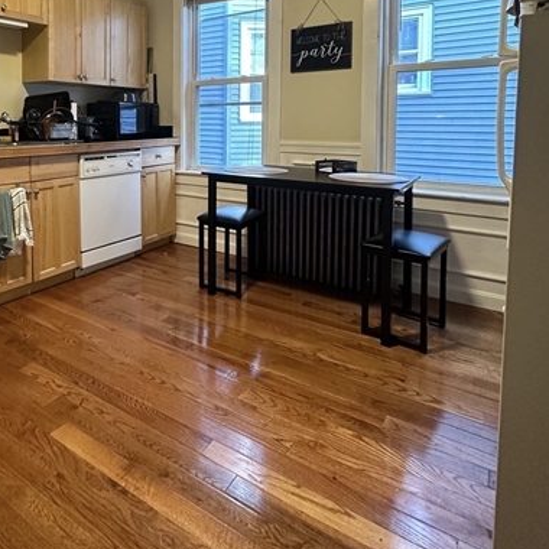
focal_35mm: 25
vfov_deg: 59.8
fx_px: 449
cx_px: 146
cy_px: 142
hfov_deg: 60.0
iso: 400
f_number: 2.2
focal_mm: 2.22
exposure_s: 1/60
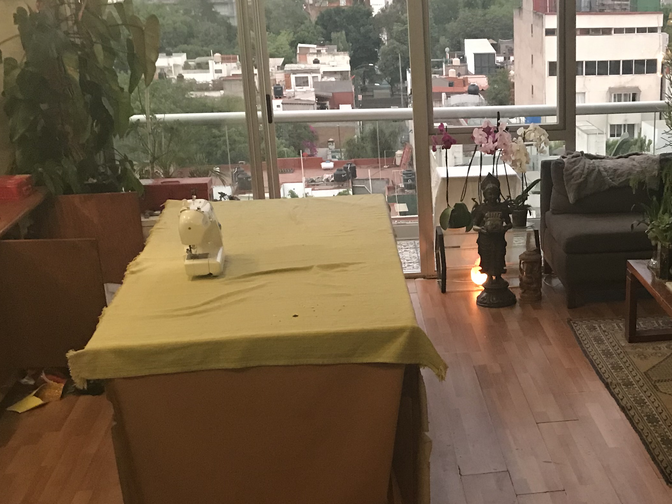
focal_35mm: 54
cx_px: 543
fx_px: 1048
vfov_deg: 27.0
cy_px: 297
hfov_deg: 34.4
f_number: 1.8
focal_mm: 3.99
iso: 100
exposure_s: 1/15
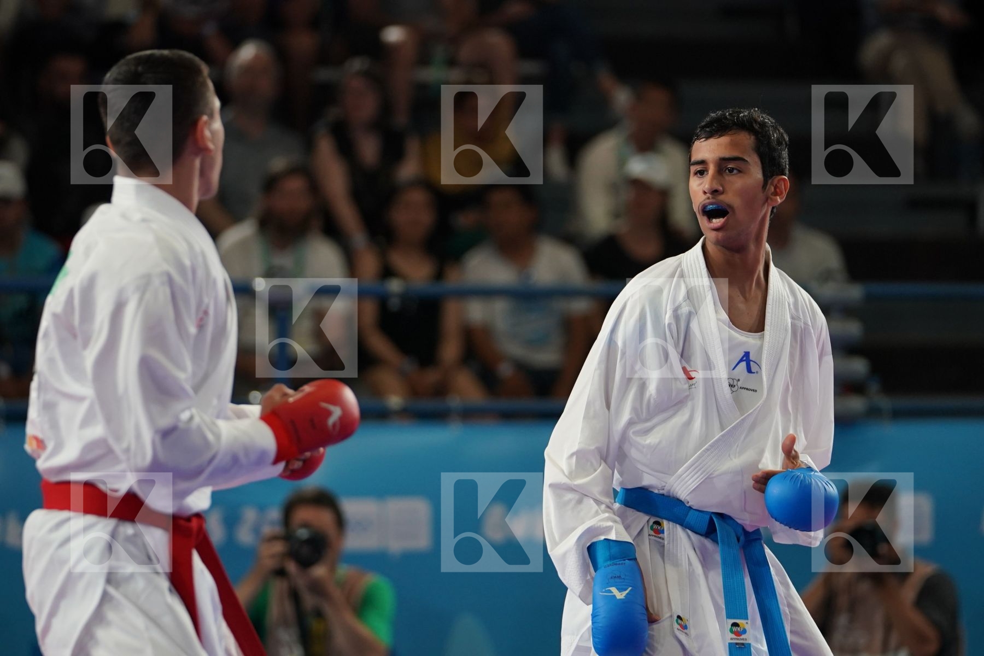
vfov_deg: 5.5
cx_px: 492
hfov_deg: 8.2
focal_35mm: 252
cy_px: 328
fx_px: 6887
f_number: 2.8
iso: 1250
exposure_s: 1/1000
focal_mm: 168
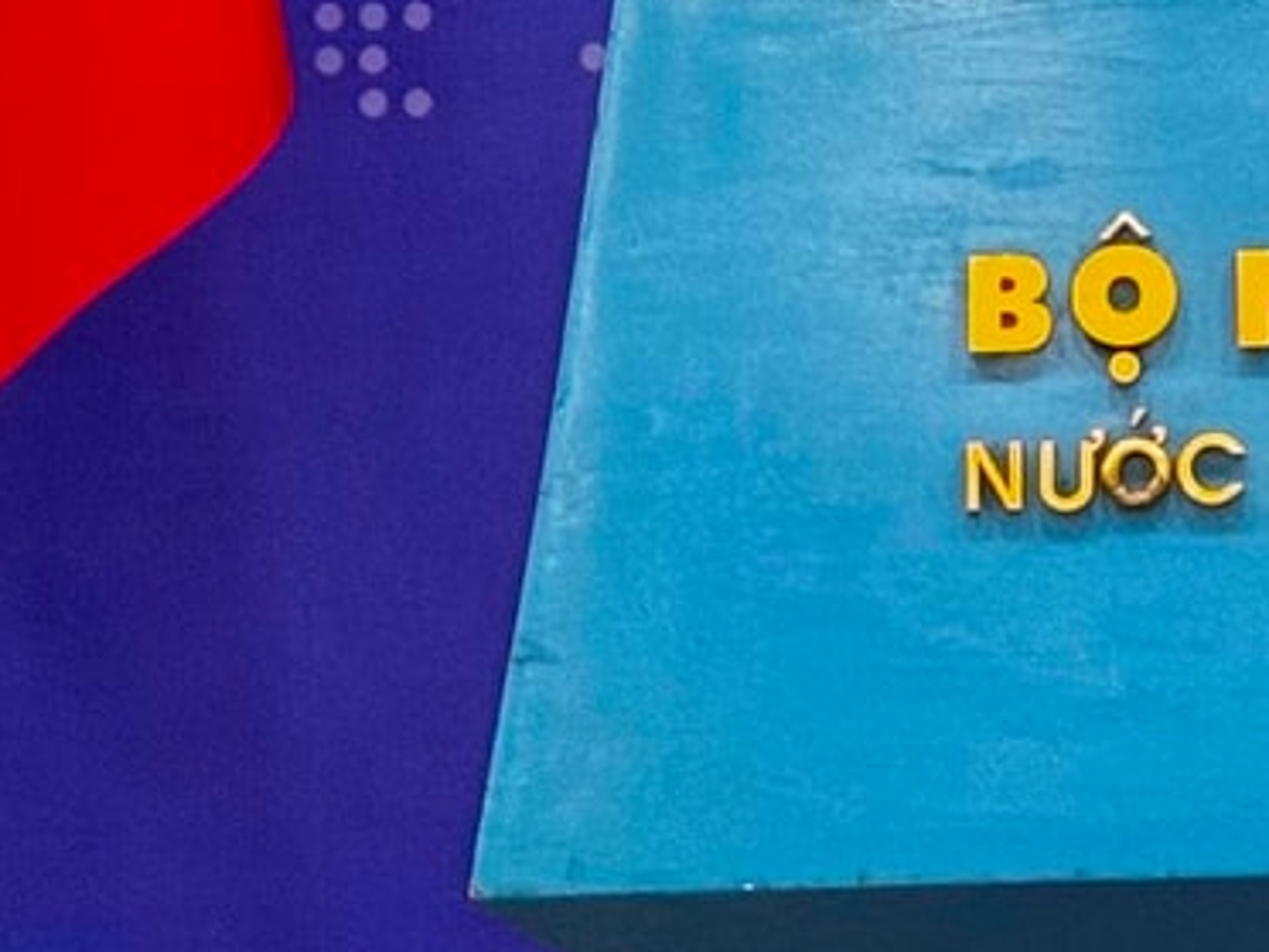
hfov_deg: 7.8
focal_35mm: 248
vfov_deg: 5.9
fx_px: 9092
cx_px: 1904
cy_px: -679
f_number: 1.78
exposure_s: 1/50
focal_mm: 6.76
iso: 100
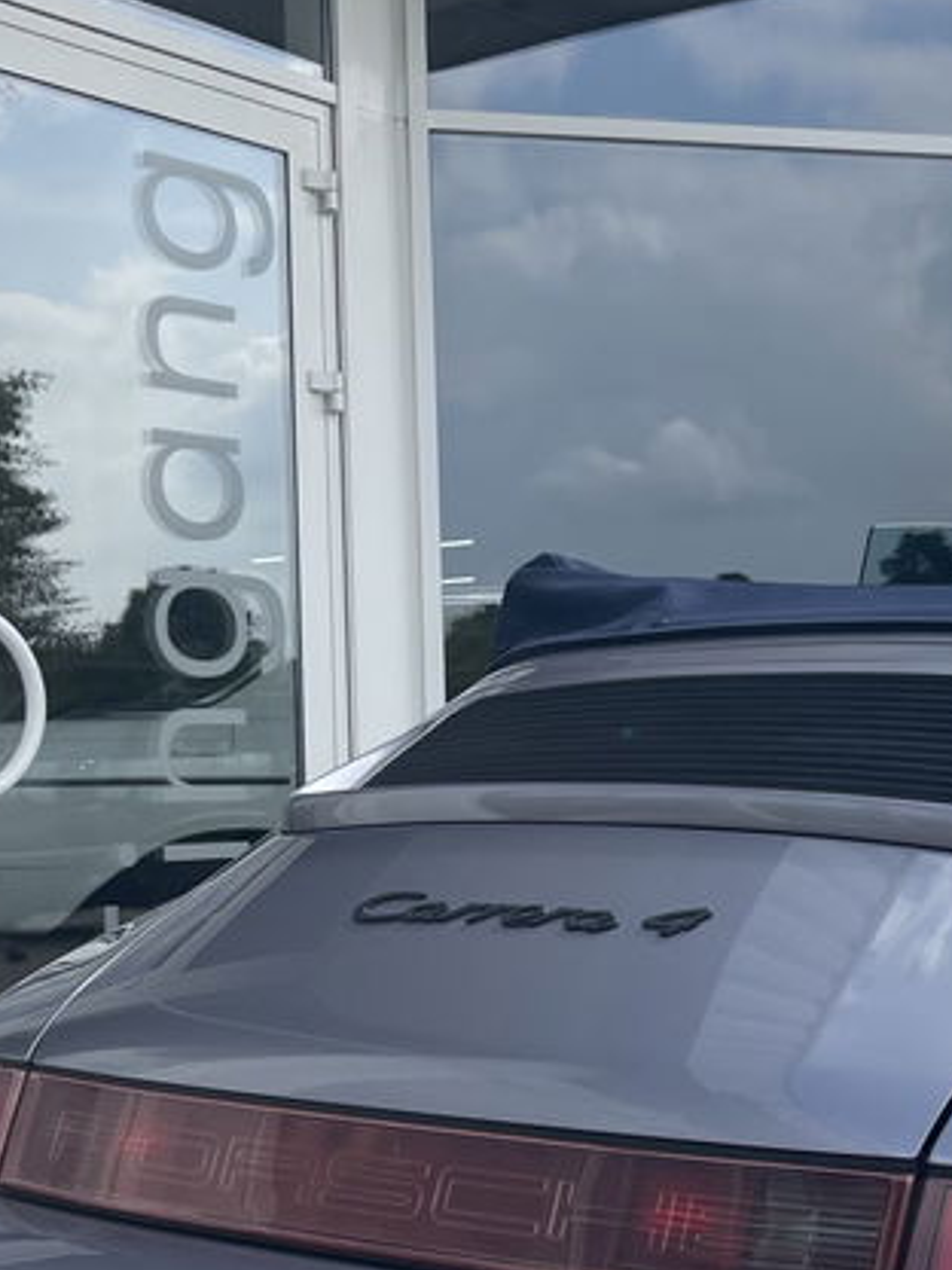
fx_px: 2347
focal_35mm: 64
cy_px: 794
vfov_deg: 30.1
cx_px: 998
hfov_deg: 21.9
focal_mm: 5.1
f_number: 1.6
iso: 32
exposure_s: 1/2545
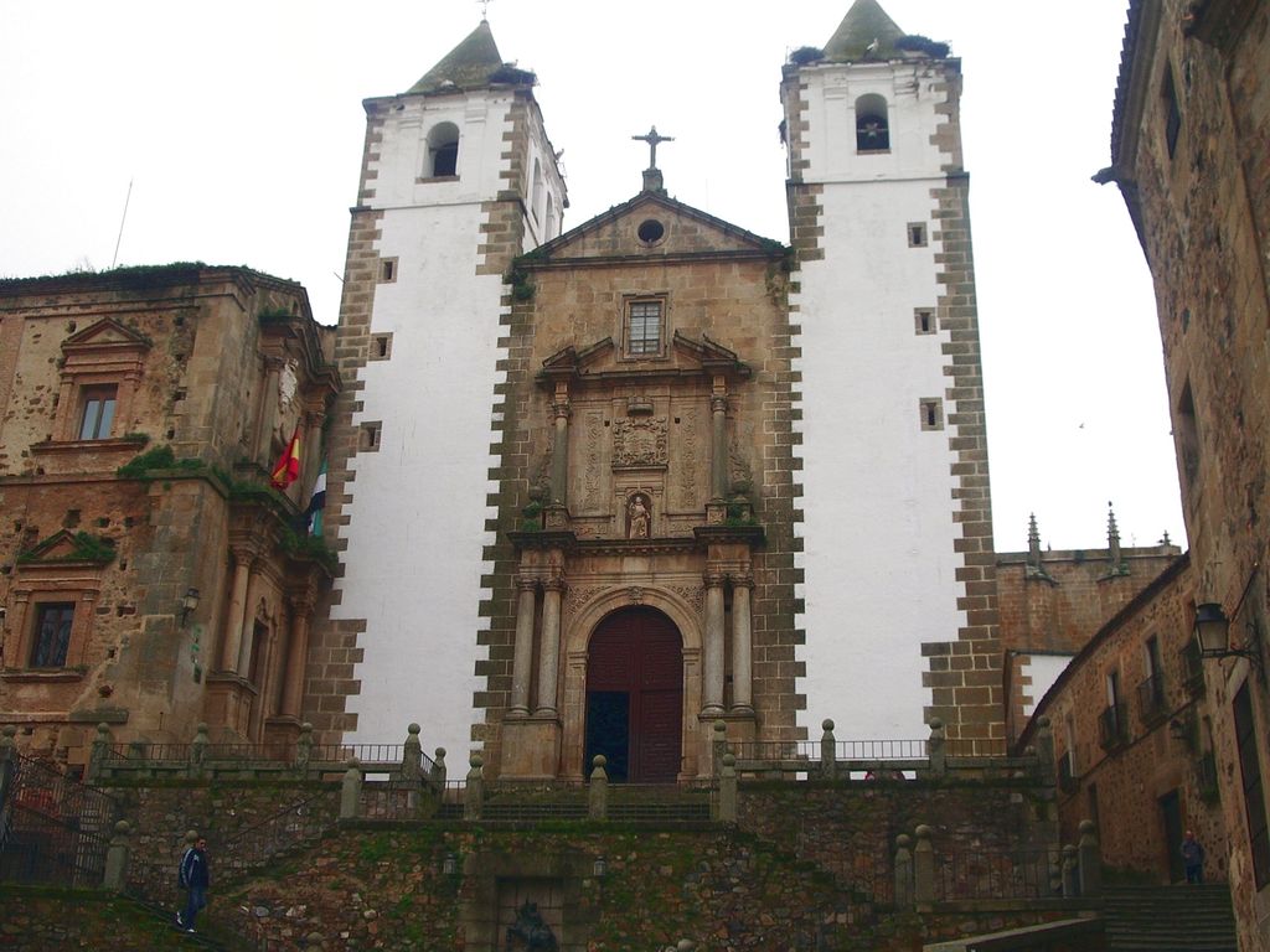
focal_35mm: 41
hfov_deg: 45.8
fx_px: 1504
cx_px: 635
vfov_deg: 35.1
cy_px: 476
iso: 50
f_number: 4.6
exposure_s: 1/250
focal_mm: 6.8
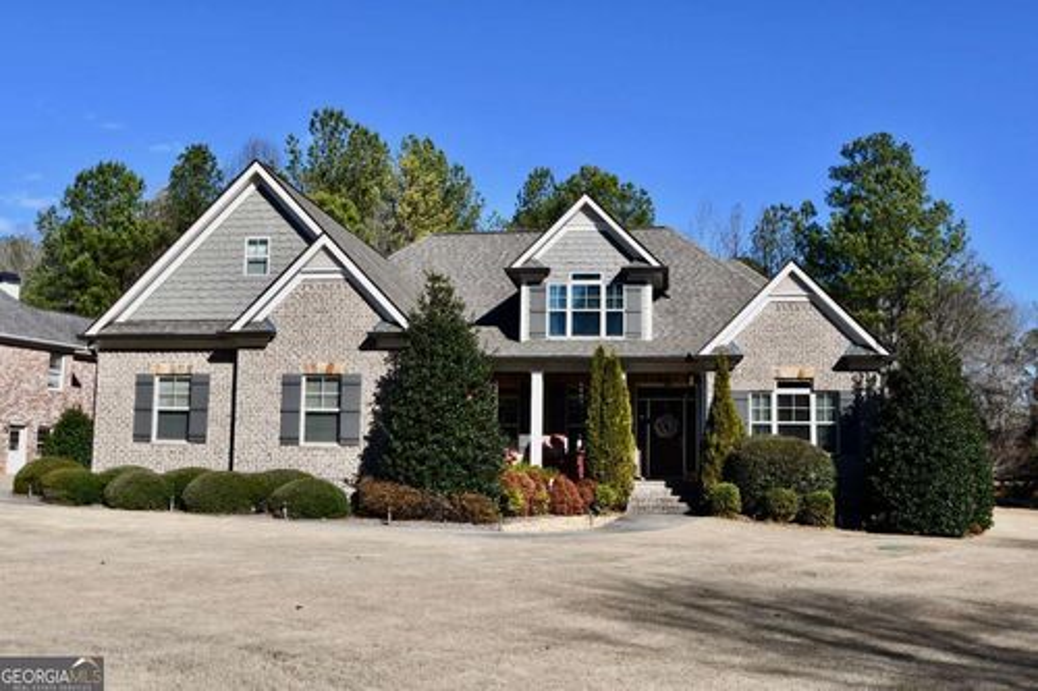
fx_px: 1038
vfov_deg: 36.8
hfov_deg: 53.1
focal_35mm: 36
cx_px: 519
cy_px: 346
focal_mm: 24
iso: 100
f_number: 8
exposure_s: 1/320
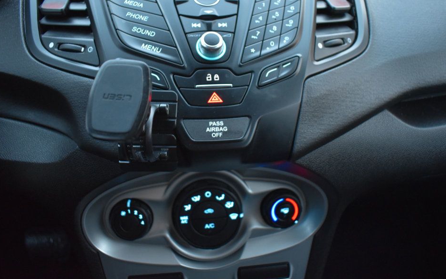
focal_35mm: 30
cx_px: 225
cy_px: 131
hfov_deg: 62.9
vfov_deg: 41.8
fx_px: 365
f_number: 3.5
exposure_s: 1/8
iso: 1600
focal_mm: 18
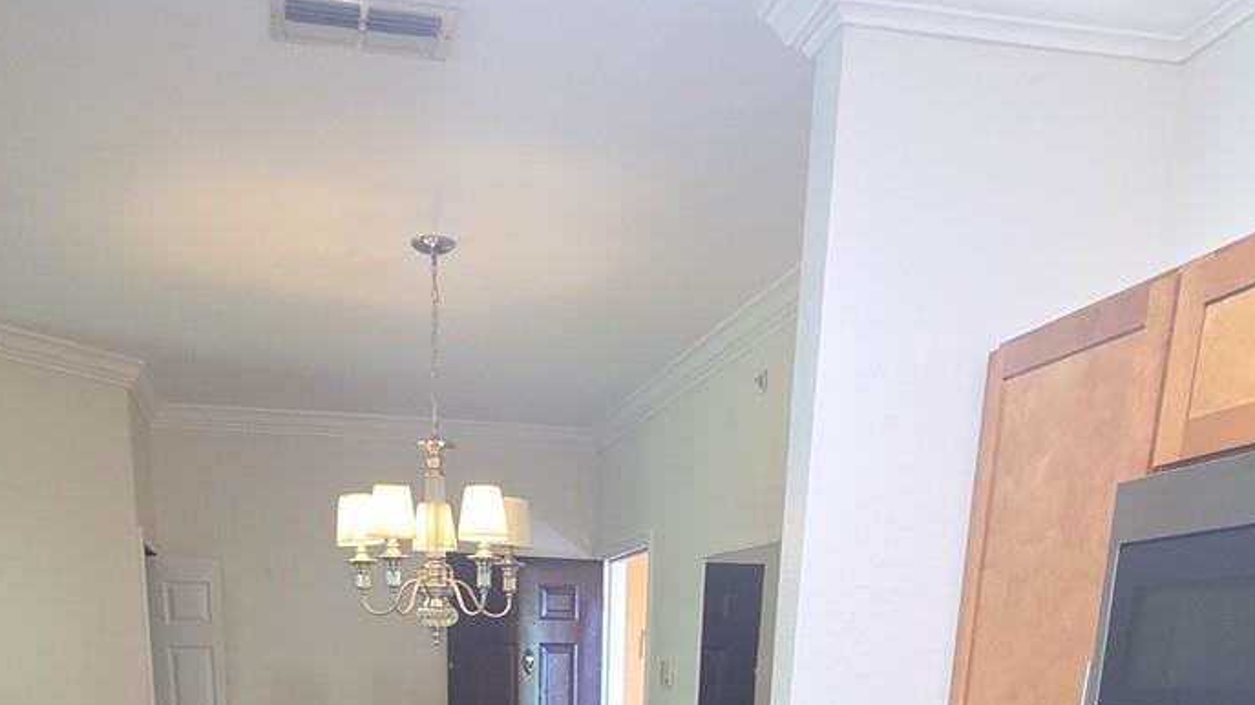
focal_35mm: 33
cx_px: 533
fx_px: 1098
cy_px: 1021
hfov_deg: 59.2
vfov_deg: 26.9
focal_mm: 2.2
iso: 320
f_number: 2.2
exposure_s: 1/60
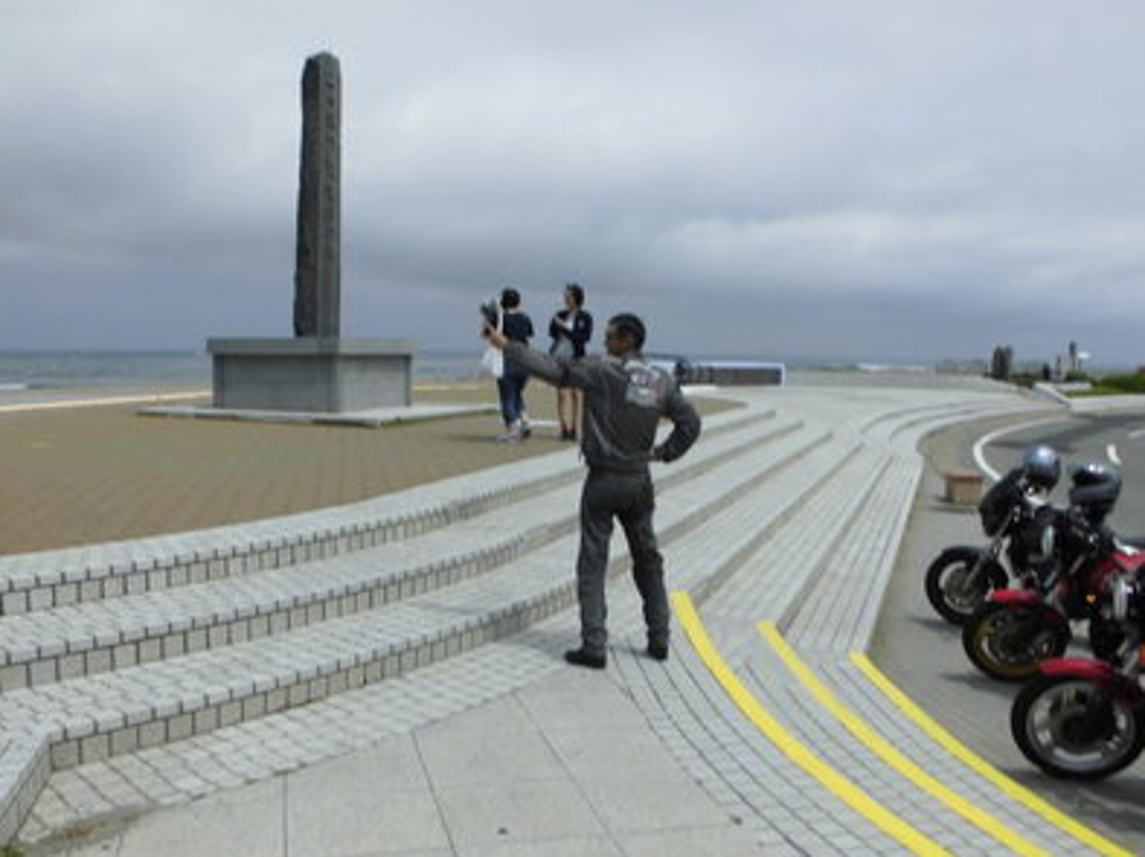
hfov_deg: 55.4
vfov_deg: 42.9
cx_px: 596
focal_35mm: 33
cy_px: 466
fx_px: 1091
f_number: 11.3
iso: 100
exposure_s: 1/160
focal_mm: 4.6
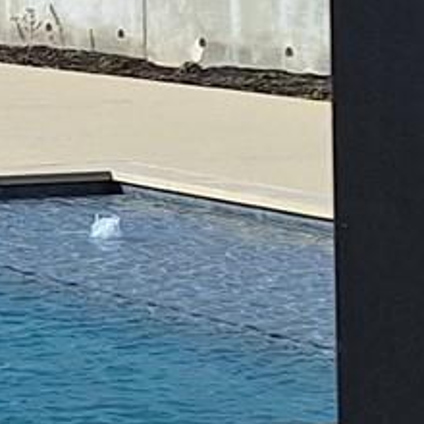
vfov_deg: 9.1
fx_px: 2619
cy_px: -156
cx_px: -931
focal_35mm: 189
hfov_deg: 7.8
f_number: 1.8
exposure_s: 1/3145
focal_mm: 5.54
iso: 40
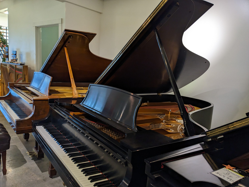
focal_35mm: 28
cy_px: 96
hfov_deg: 63.4
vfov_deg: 49.7
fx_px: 201
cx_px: 129
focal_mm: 4.38
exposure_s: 1/60
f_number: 1.73
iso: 173
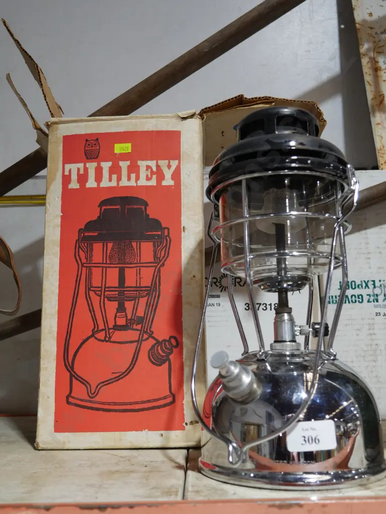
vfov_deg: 53.9
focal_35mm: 34
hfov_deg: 41.8
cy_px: 257
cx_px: 193
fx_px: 505
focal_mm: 17
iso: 500
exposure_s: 1/60
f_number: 4
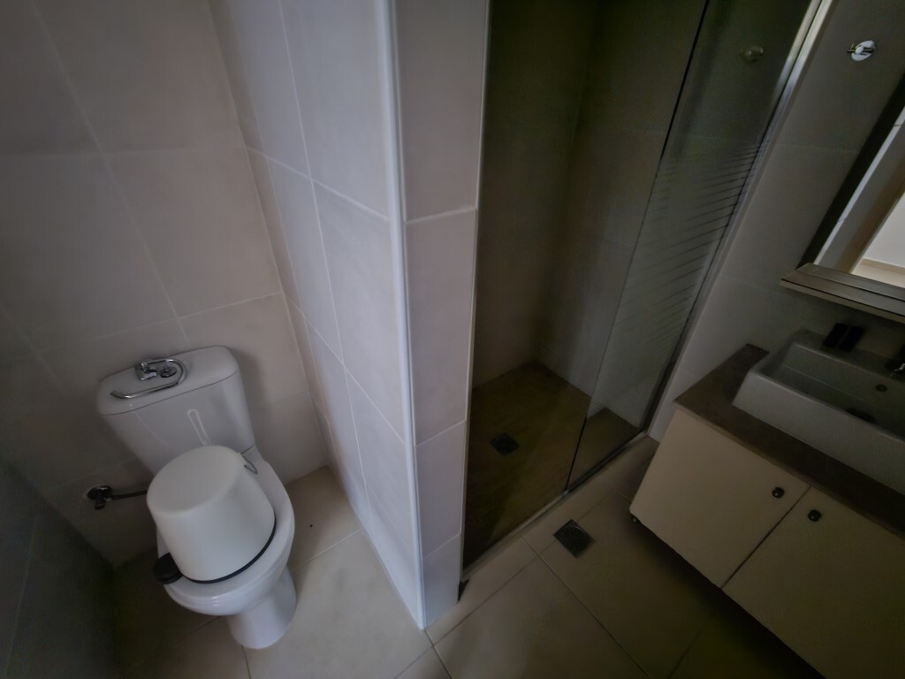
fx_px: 340
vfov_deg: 89.9
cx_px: 452
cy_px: 340
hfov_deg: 106.2
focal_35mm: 13
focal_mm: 2.2
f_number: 2.2
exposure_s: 1/6.26
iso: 1600
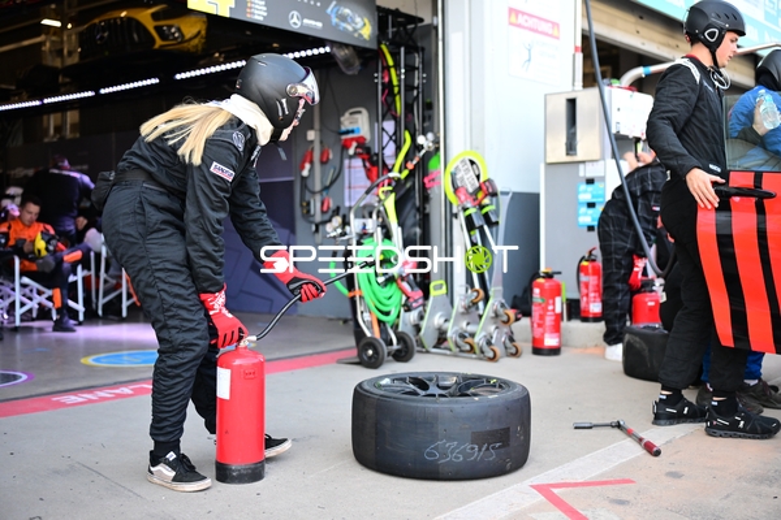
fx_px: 911
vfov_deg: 31.9
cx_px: 390
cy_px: 260
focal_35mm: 42
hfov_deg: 46.4
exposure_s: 1/1600
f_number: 2.1
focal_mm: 42
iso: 1250
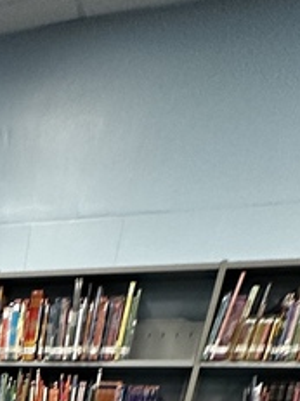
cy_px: 792
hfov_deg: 18.3
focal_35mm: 62
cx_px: -250
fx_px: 717
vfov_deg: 19.2
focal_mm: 2.22
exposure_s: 1/60
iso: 160
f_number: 2.2
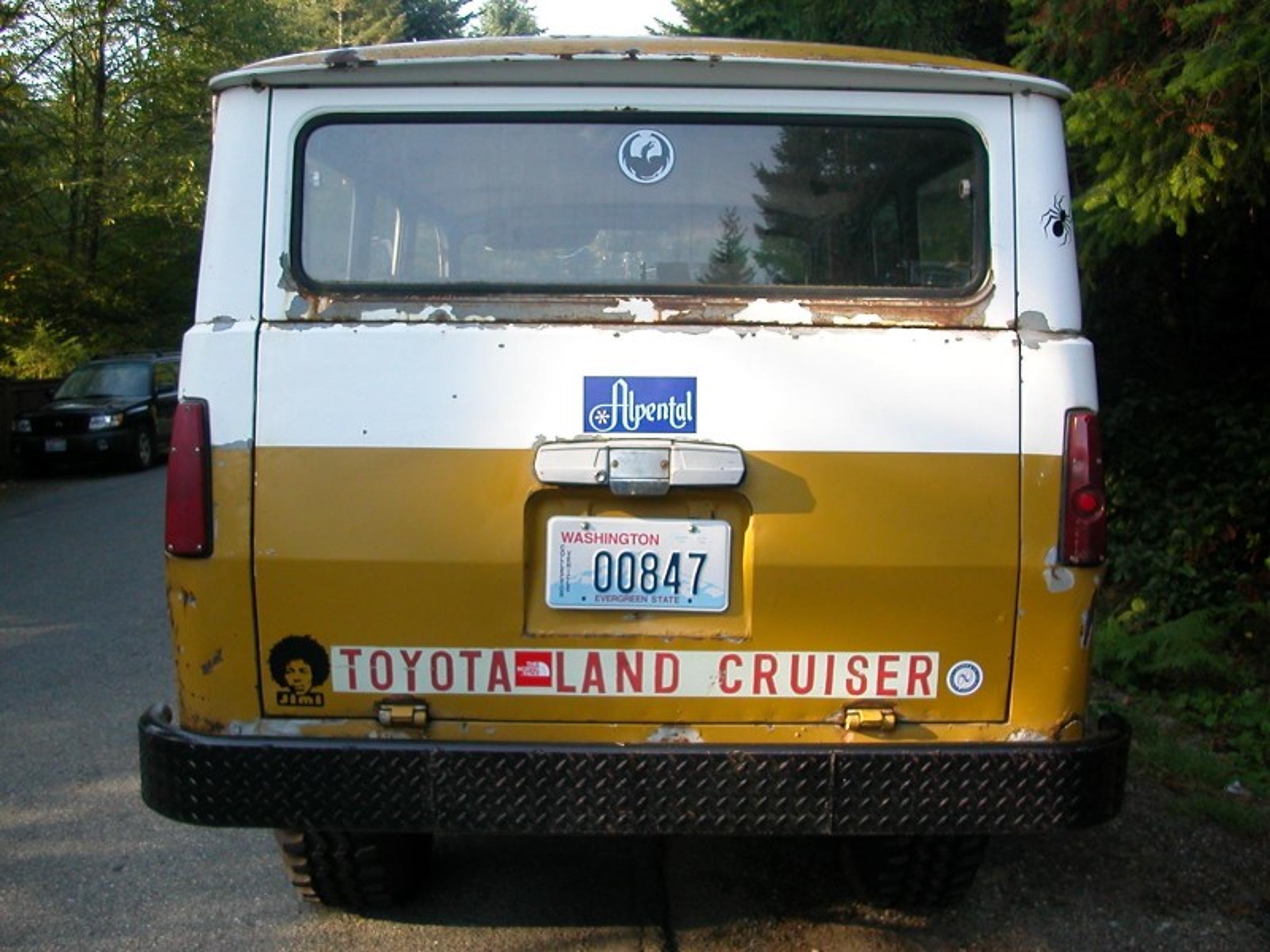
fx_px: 1357
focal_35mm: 37
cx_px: 635
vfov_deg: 38.7
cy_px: 476
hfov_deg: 50.1
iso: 100
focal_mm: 5.6
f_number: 2.7
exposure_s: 1/214
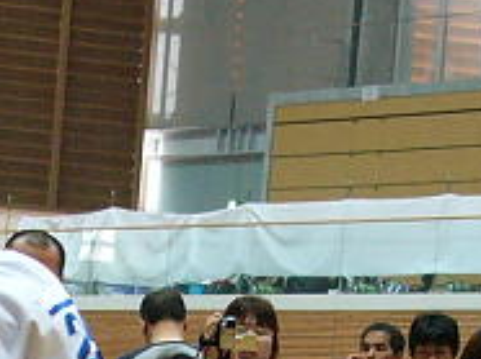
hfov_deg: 8.4
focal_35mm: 234
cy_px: 604
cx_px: -3
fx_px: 3247
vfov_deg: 6.2
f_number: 2.8
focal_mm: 9
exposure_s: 1/50
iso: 200
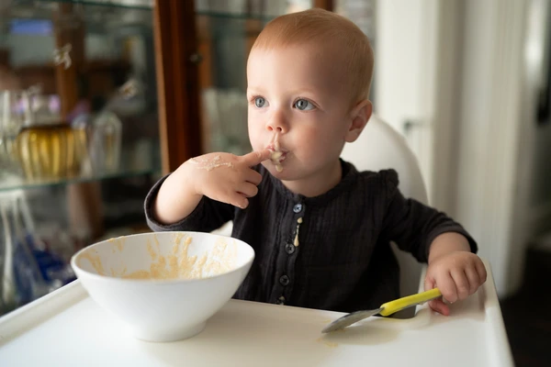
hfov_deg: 54.4
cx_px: 276
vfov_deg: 37.9
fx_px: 536
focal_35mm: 35
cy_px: 184
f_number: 2
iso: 1250
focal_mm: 35
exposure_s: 1/200
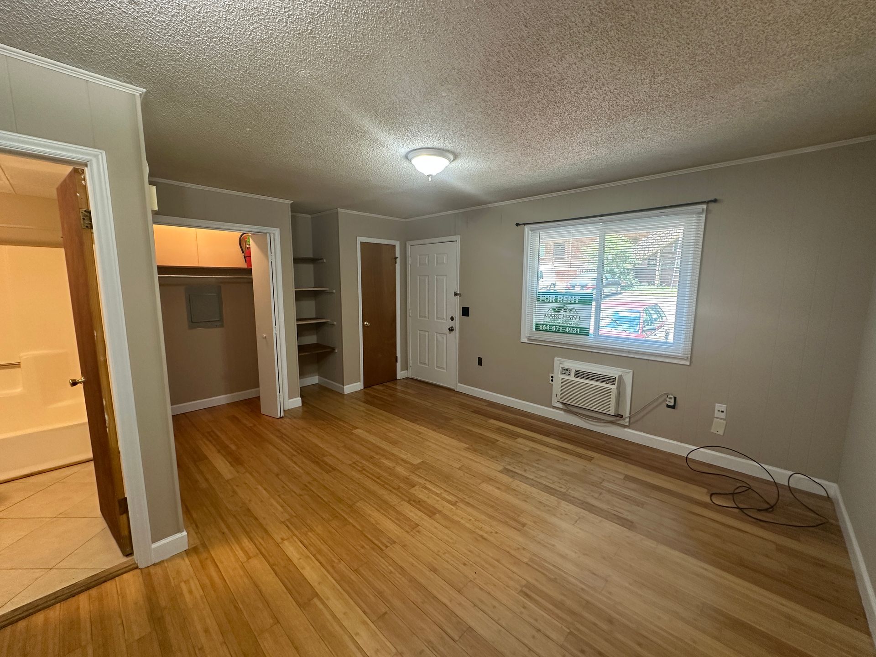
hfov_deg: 102.1
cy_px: 328
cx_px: 438
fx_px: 354
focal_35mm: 14
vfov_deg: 85.7
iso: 200
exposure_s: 1/60
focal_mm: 2.22
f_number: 2.2
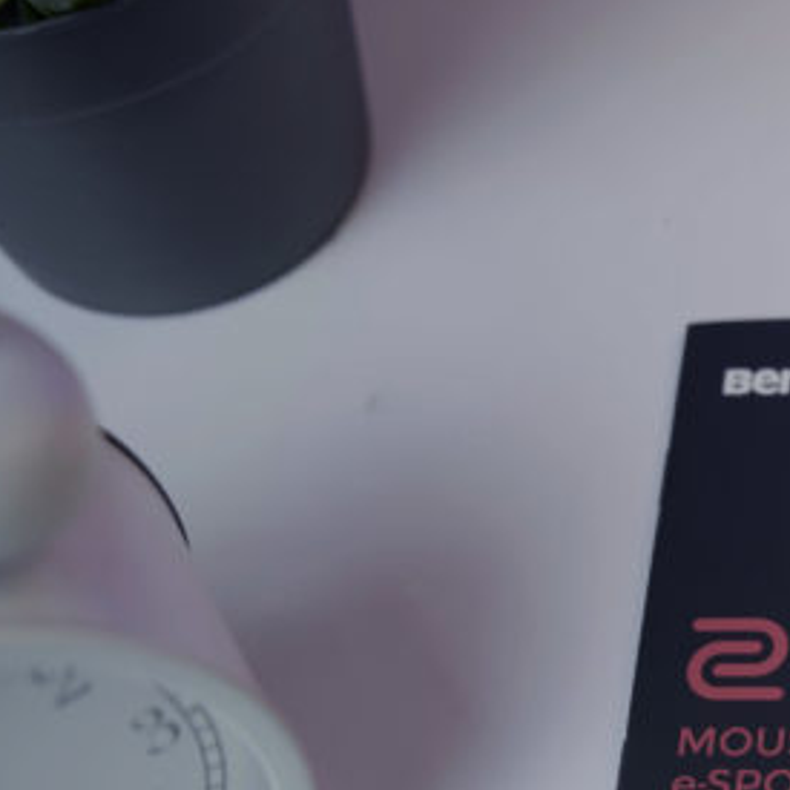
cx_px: 1017
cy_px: 638
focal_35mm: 81
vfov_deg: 21.1
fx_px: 2091
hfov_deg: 19.7
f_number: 4
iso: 4000
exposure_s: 1/125
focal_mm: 35
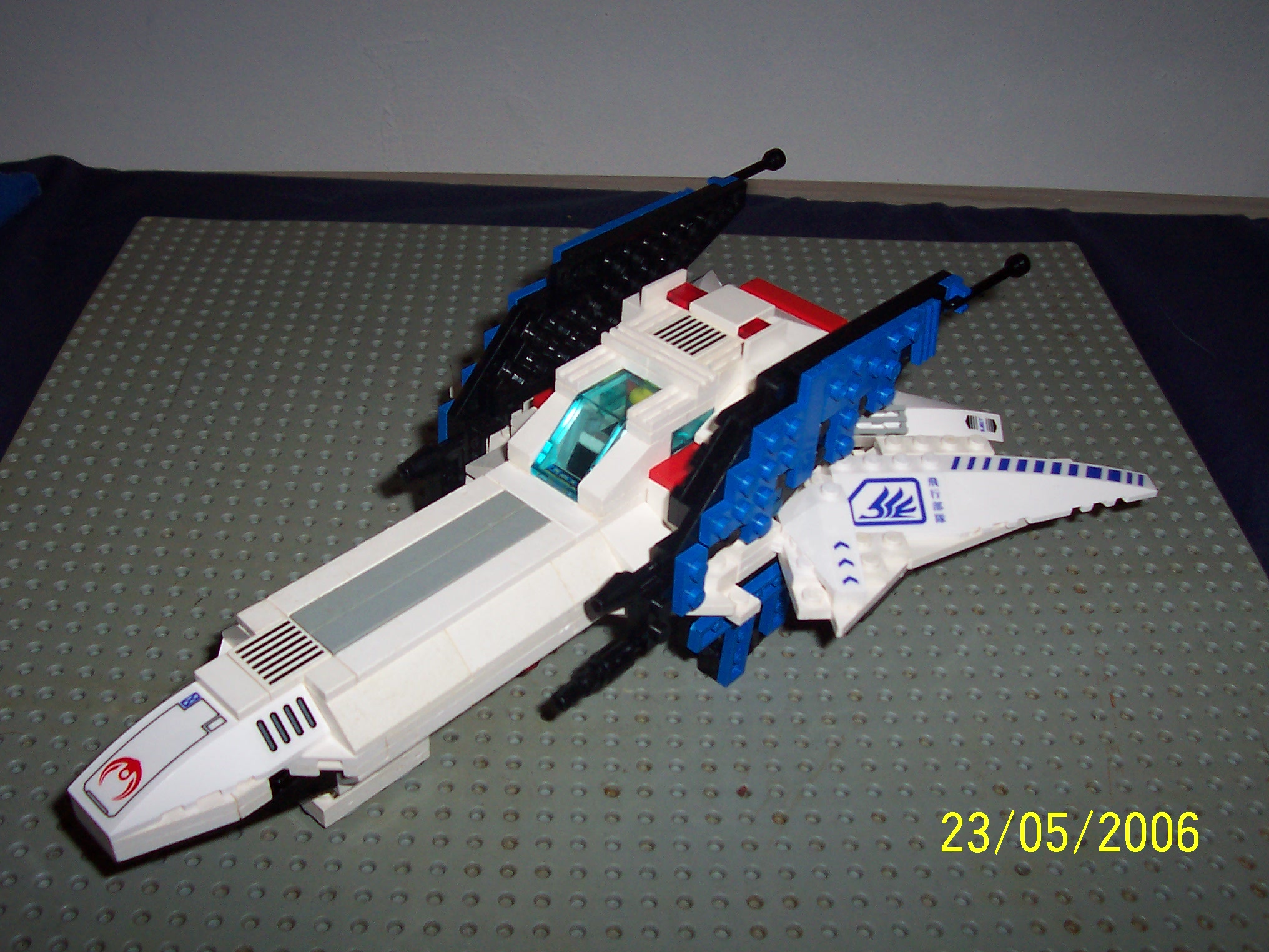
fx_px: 1356
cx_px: 634
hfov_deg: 50.1
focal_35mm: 37
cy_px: 476
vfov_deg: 38.7
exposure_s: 1/60
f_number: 2.8
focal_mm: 5.6
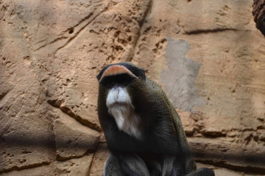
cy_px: 88
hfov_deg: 7.1
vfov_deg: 4.7
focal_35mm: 292
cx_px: 132
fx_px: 2149
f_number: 5.3
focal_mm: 195
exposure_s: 1/250
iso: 640
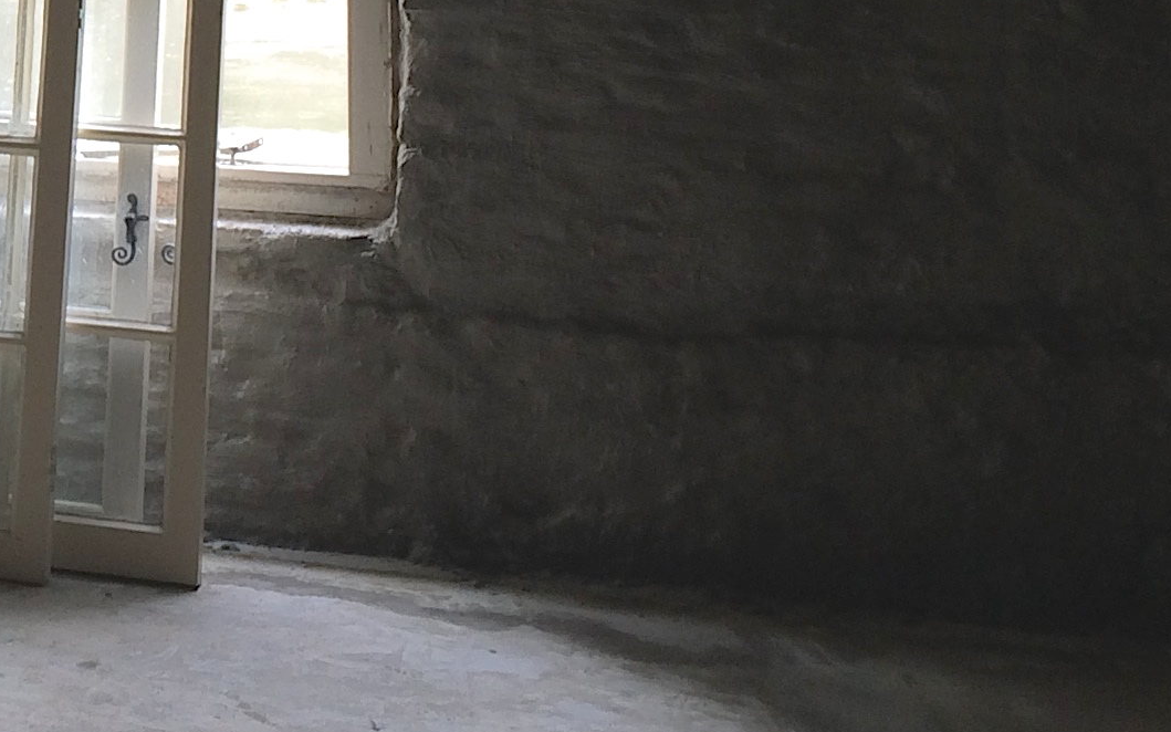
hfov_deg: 19.3
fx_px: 3128
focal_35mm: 98
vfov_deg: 12.9
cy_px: -251
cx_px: -418
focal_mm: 4.12
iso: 40
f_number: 2.2
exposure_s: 1/30
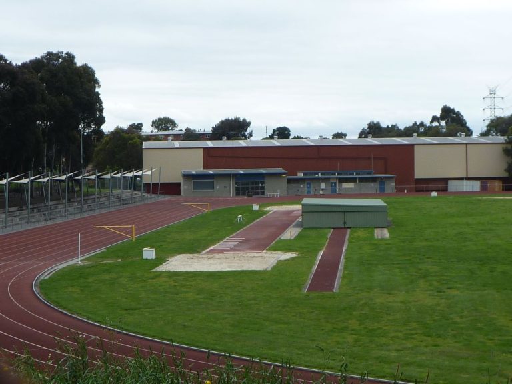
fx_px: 1109
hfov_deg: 26.0
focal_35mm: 75
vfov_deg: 19.6
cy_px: 192
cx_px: 256
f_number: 4
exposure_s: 1/250
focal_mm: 6.8
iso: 80
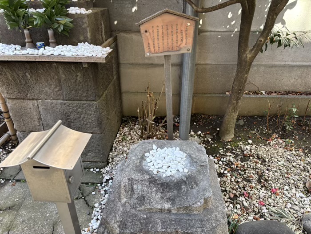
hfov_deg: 67.3
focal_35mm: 26
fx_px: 234
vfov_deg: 53.1
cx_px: 156
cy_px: 117
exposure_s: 1/121
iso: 50
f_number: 1.6
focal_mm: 5.96
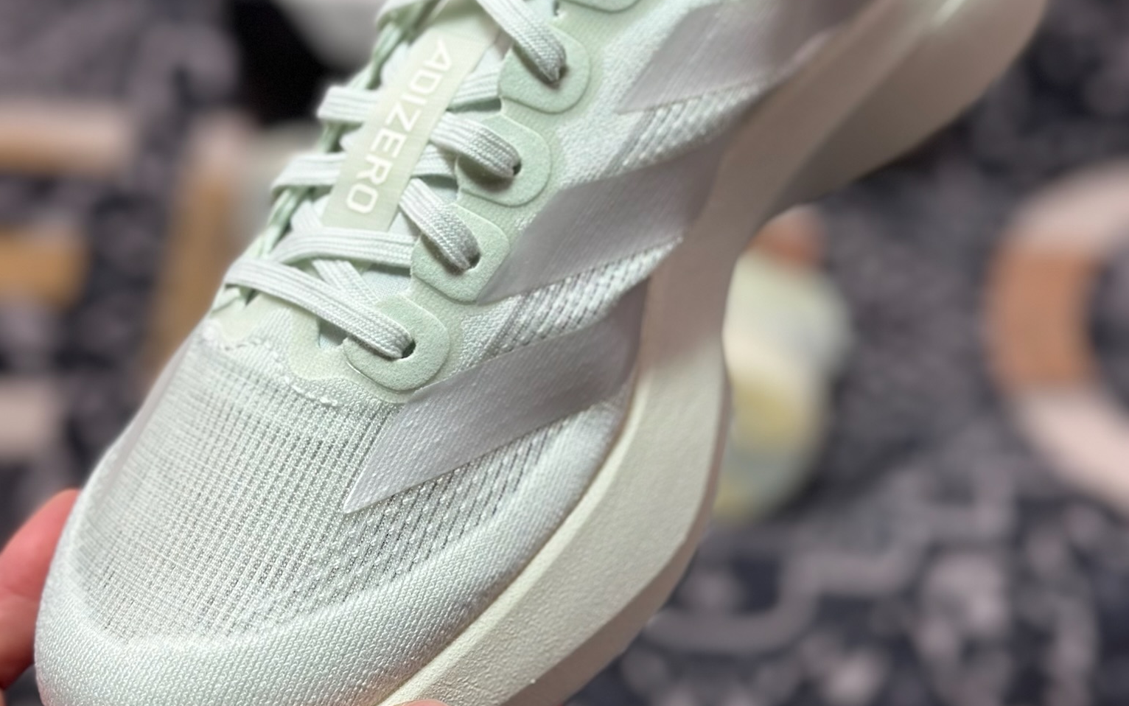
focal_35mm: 68
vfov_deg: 19.1
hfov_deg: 30.2
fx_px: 2093
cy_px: 213
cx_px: 564
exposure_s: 1/714
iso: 80
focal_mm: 6.86
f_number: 1.78
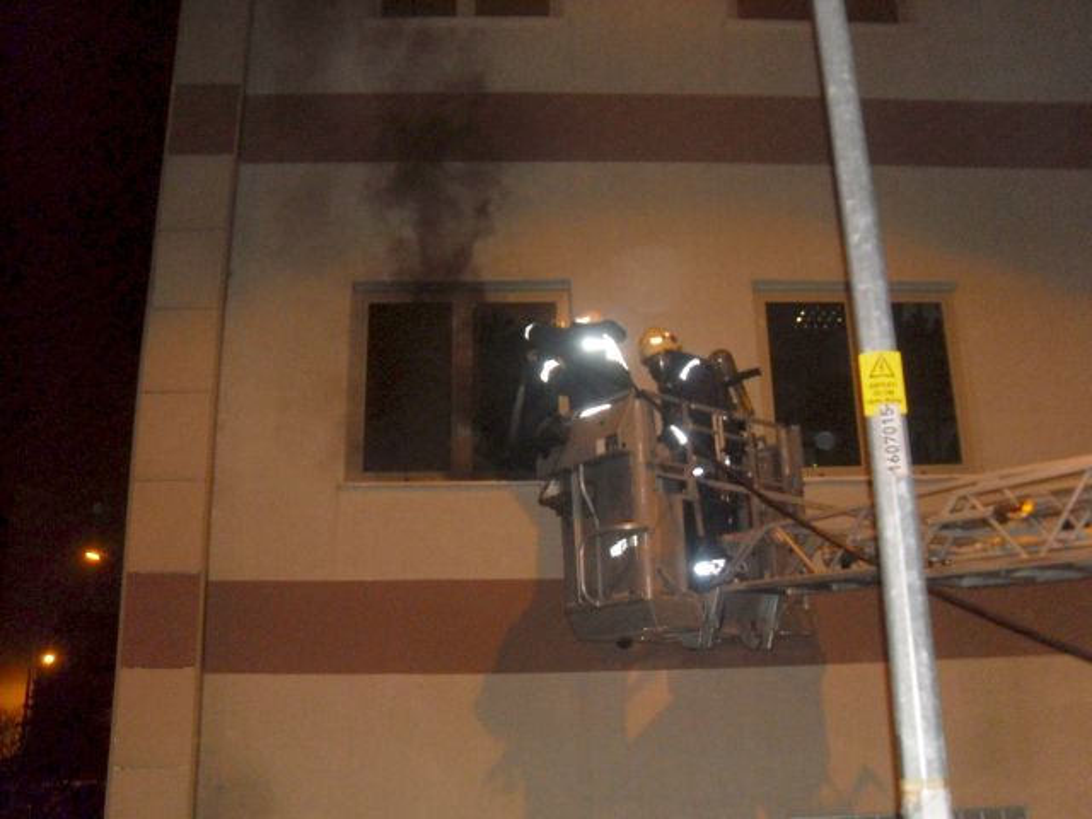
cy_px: 410
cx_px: 546
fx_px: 1073
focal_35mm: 34
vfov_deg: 41.8
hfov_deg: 54.0
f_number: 2.8
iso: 400
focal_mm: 6
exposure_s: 1/45
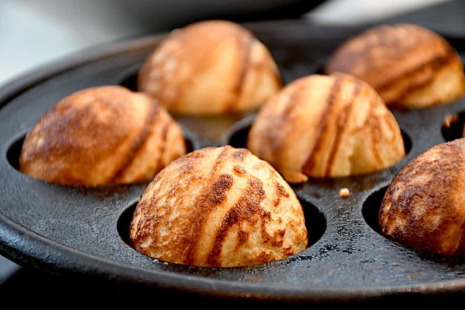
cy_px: 155
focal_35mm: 135
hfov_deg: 15.2
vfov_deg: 10.2
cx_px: 232
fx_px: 1744
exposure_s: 1/60
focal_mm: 90
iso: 1000
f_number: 5.3
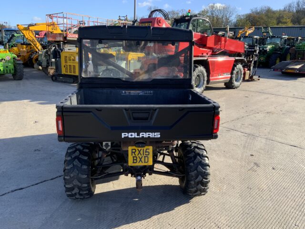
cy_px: 114
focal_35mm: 29
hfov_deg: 61.7
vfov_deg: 48.2
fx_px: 256
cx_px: 152
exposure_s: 1/599
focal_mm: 3
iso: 16
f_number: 1.8
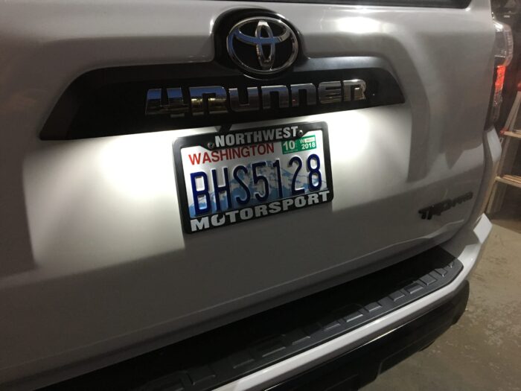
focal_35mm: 29
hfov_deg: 61.7
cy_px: 196
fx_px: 436
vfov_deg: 48.2
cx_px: 260
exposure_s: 1/30
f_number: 2.2
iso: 200
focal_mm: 4.15
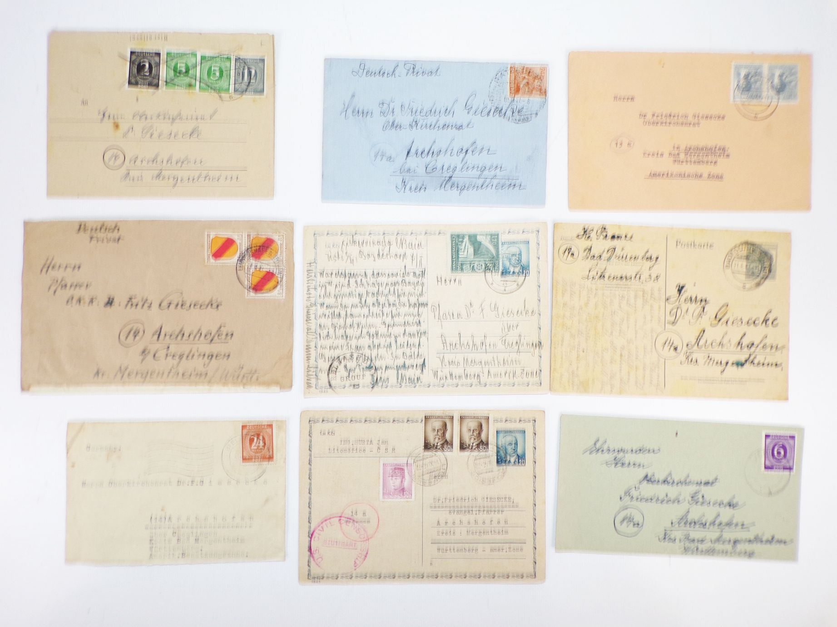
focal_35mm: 24
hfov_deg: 71.6
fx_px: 580
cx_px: 418
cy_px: 314
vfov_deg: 56.8
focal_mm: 4.3
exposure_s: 1/56
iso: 80
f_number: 3
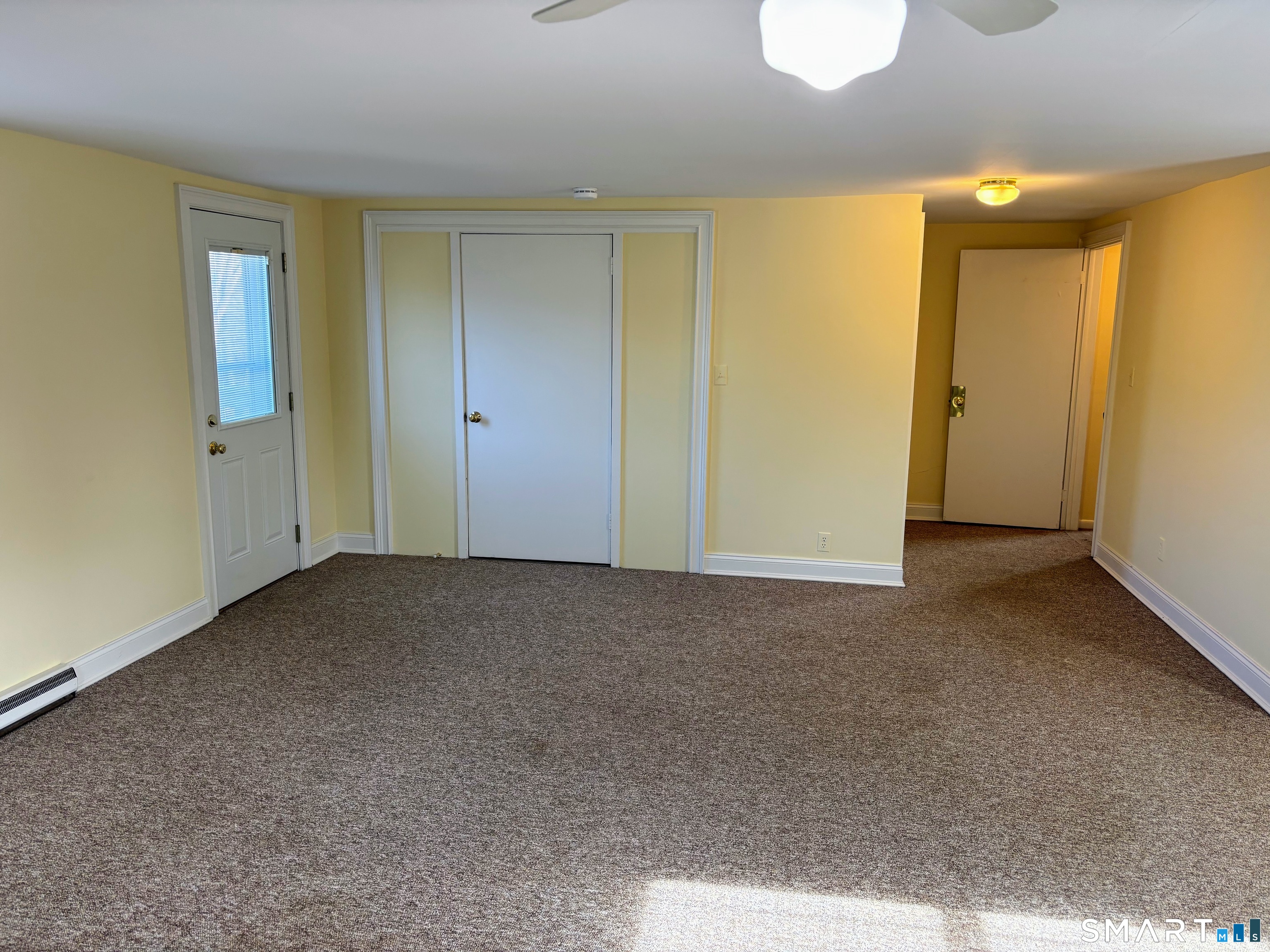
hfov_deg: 67.3
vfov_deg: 53.1
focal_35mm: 26
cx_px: 635
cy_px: 476
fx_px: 954
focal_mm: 5.96
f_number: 1.6
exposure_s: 1/60
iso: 64
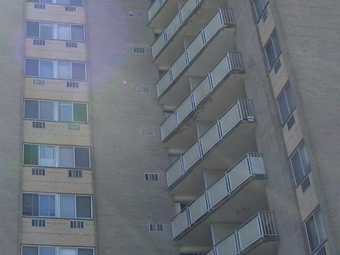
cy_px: 51
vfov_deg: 20.8
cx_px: 89
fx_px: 688
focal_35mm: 70
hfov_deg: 27.4
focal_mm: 5.8
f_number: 5.6
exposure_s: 1/130
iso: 100
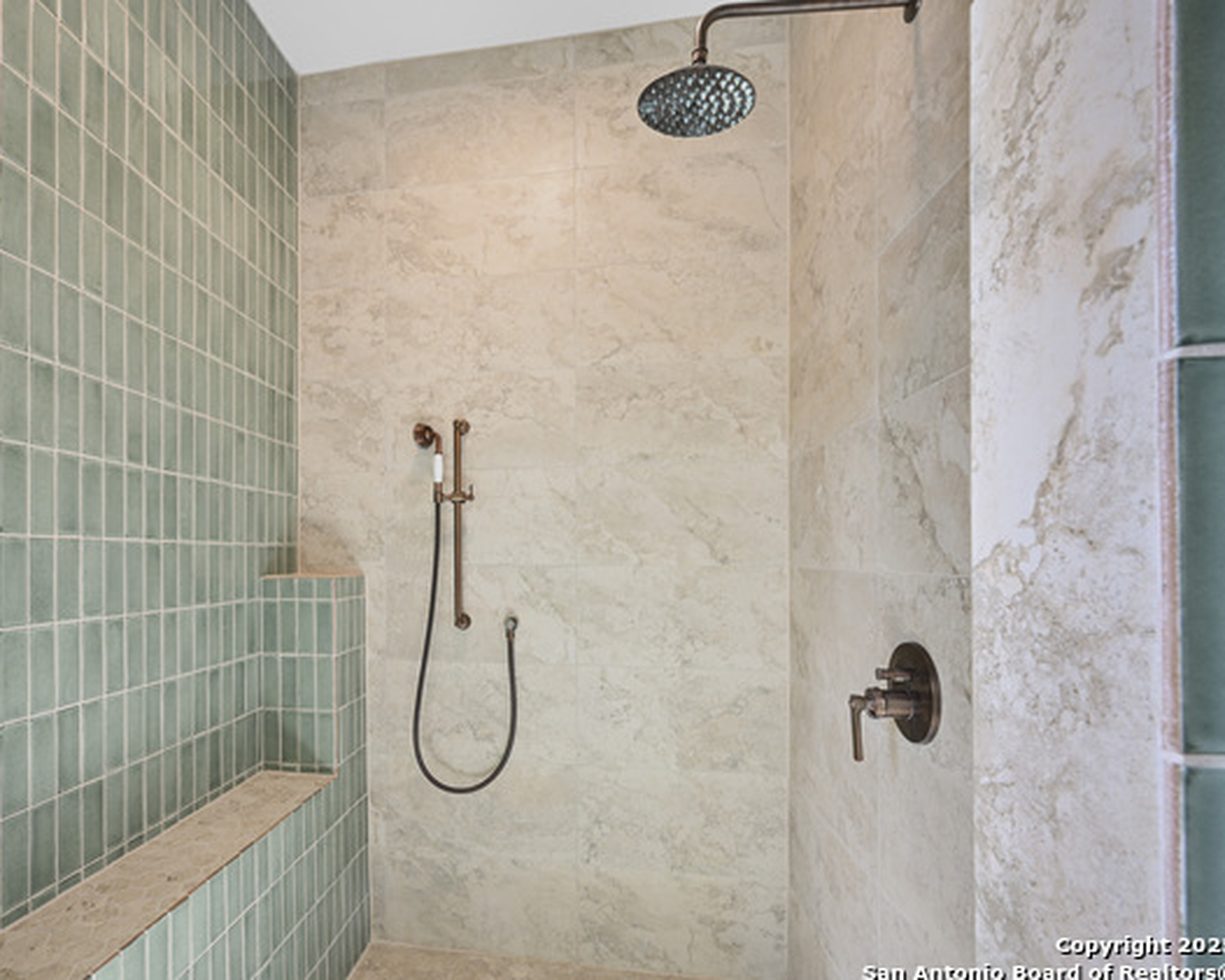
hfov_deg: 92.0
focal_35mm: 16
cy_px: 490
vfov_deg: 80.4
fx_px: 580
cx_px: 496
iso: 250
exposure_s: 1/25
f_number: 10
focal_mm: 14
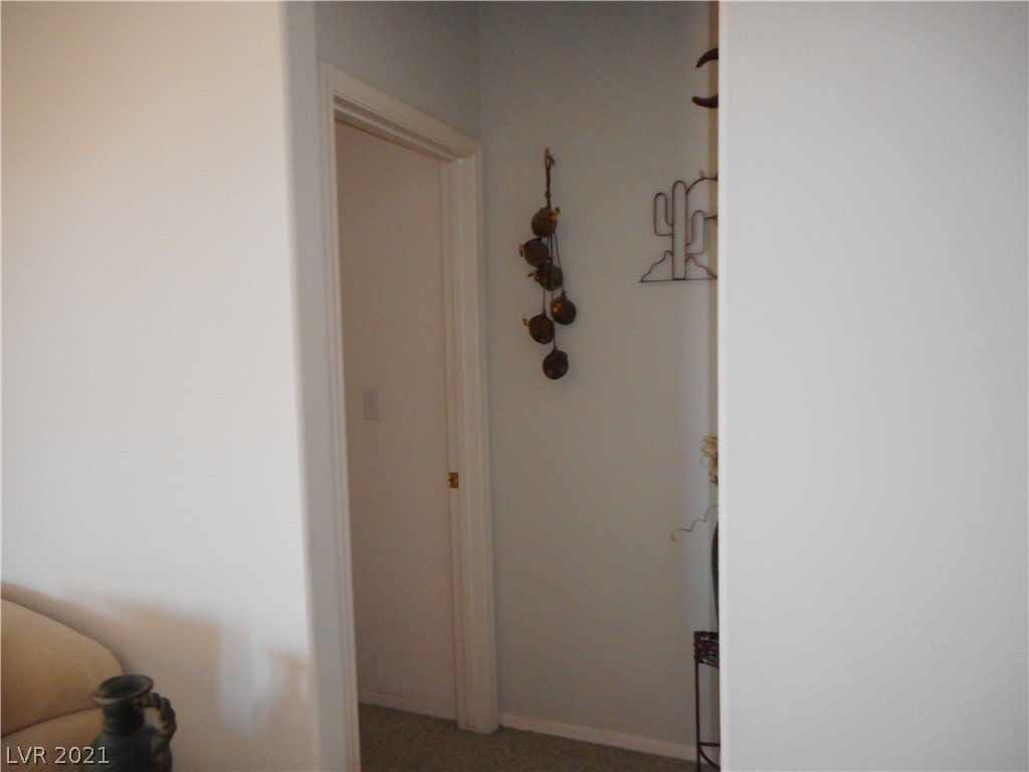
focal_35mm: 25
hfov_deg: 69.4
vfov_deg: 54.9
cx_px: 514
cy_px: 386
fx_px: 743
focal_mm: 4.5
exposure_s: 1/25
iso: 400
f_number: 3.7
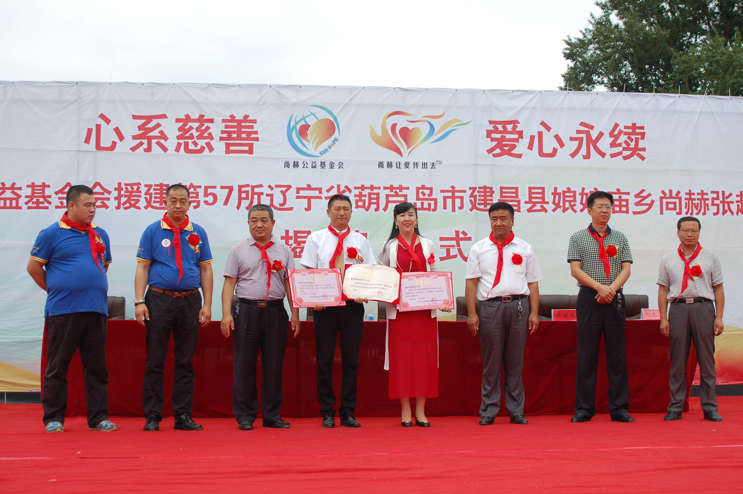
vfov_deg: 8.7
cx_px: 372
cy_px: 247
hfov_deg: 13.1
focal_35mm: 158
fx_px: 3248
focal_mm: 105
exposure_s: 1/500
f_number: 5.6
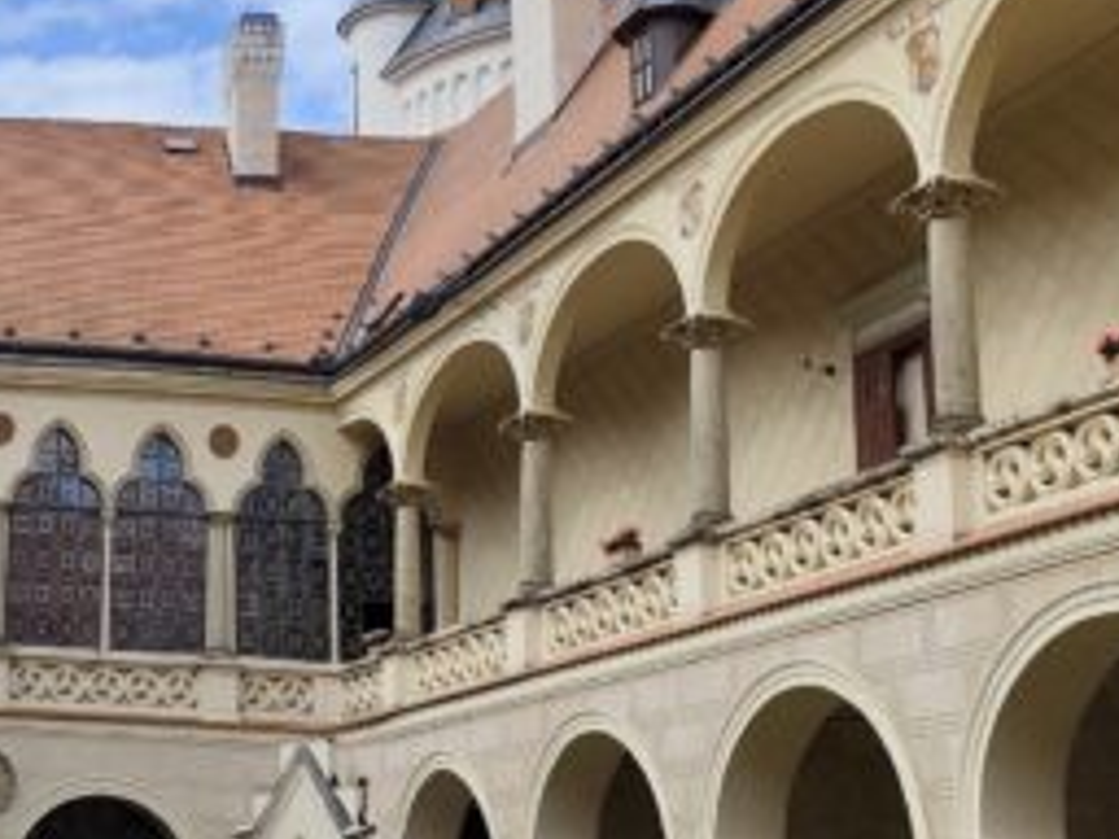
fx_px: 2231
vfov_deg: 21.3
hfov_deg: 26.2
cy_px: 354
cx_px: -83
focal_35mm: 69
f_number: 1.65
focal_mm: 6.19
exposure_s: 1/1380
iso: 50
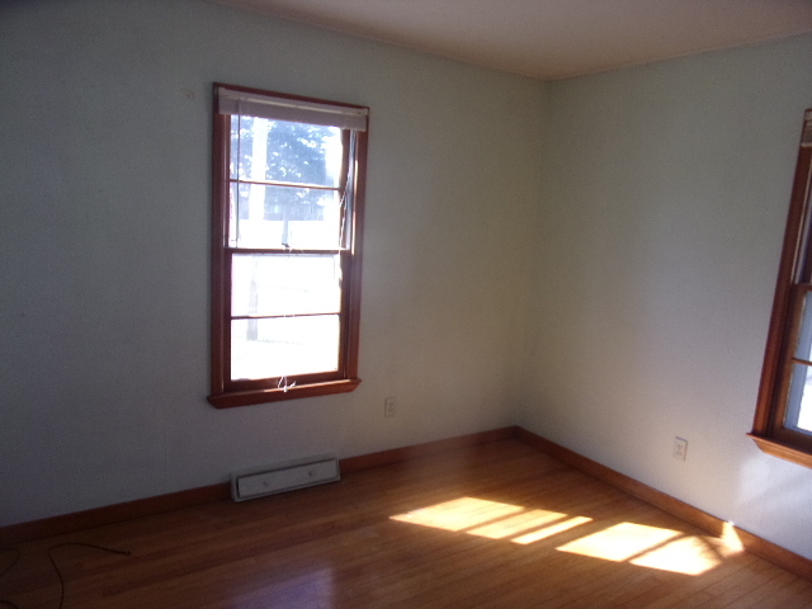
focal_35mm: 24
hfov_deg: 71.6
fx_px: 563
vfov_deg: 56.8
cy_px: 304
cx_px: 406
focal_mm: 4.3
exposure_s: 1/85
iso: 80
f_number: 3.3
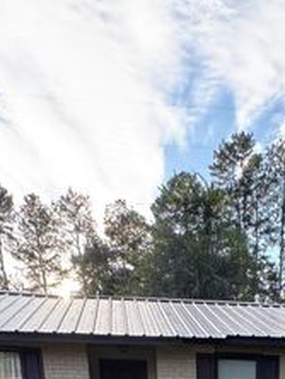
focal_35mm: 42
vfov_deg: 28.9
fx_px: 460
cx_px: 230
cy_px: 564
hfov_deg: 33.4
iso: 40
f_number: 2.2
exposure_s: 1/145
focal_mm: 2.22
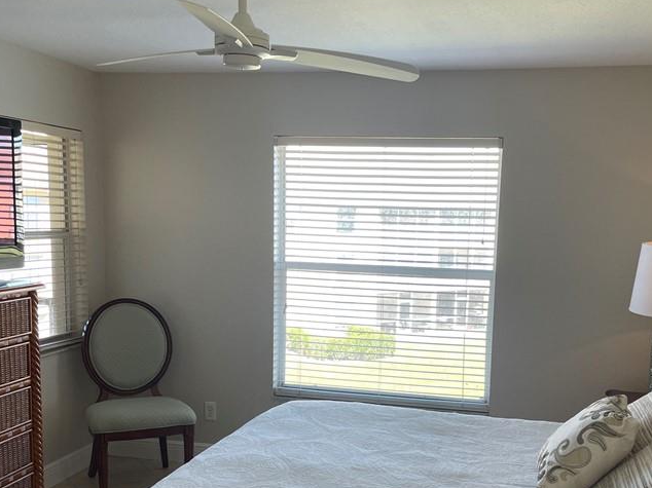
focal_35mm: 42
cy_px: 336
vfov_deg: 33.9
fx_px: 791
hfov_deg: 44.7
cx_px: 368
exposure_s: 1/120
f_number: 1.6
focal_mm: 4.2
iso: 50
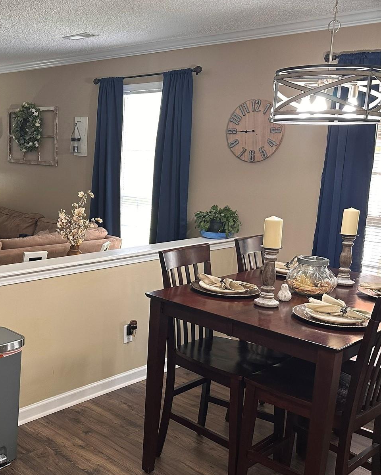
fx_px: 564
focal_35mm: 40
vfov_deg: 45.8
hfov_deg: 35.8
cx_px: 64
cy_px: 250
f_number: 1.78
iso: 250
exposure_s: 1/60
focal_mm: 6.86
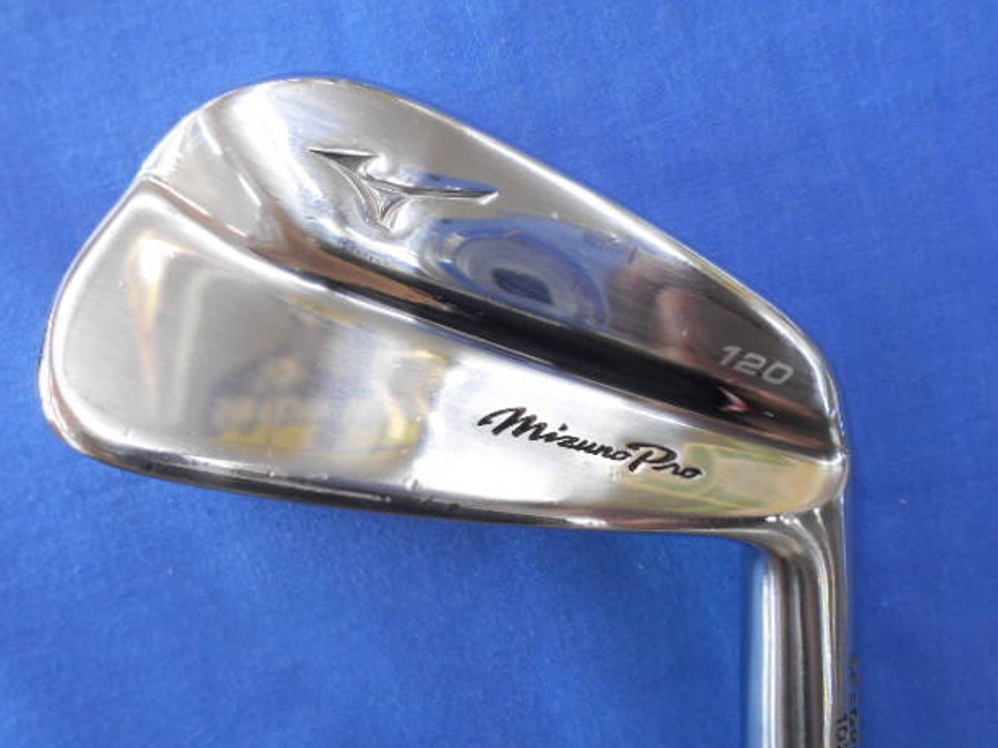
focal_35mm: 27
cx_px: 509
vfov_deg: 51.4
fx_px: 778
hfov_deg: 65.3
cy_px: 369
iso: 160
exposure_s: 1/30
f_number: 3.2
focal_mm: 4.6
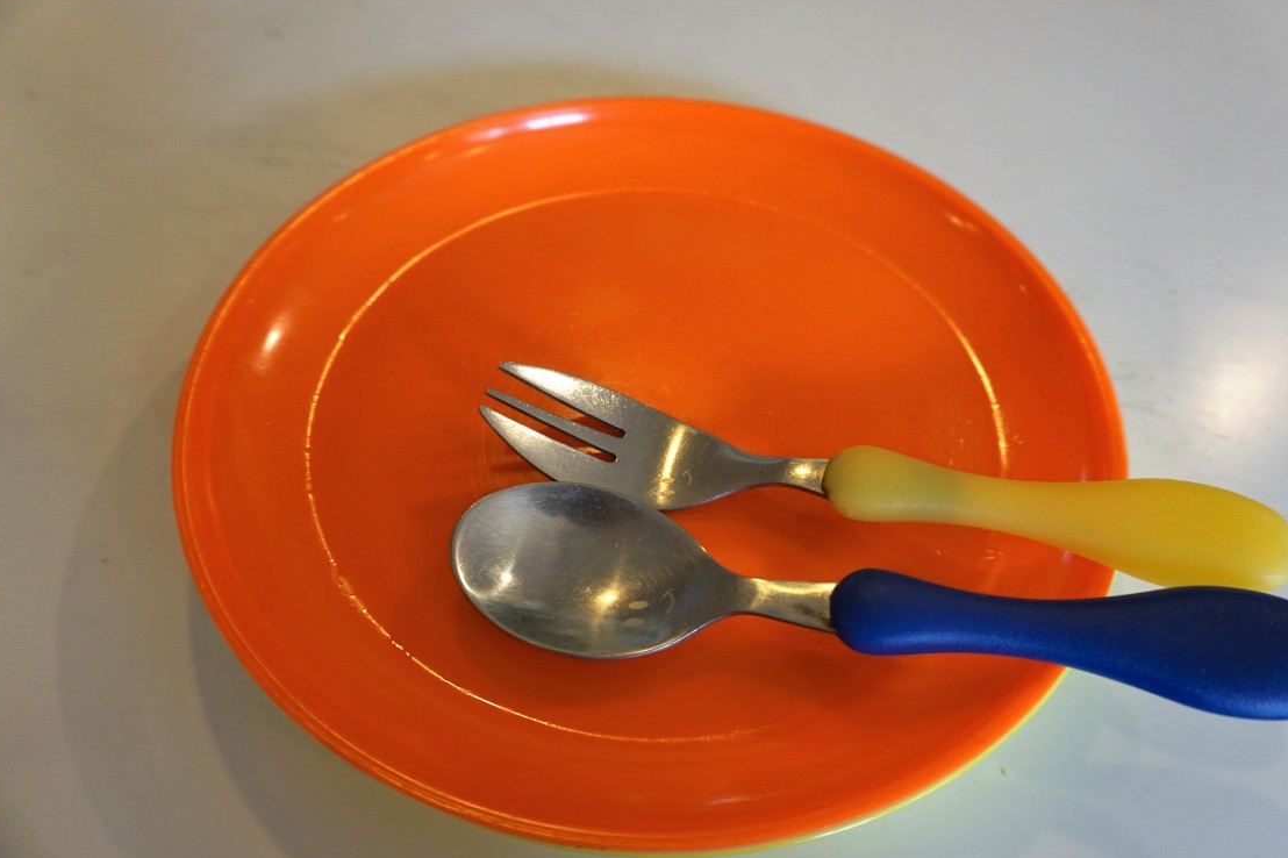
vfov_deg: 49.5
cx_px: 685
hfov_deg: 69.3
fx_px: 930
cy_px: 417
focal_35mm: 26
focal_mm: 16
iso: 250
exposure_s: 1/60
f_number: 4
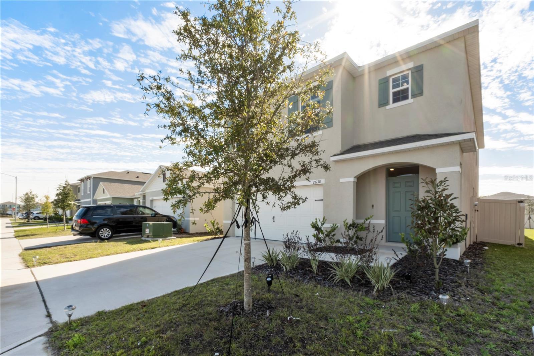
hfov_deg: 100.4
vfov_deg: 77.3
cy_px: 178
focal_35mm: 15
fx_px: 222
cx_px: 267
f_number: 18
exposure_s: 1/30
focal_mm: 10
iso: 160
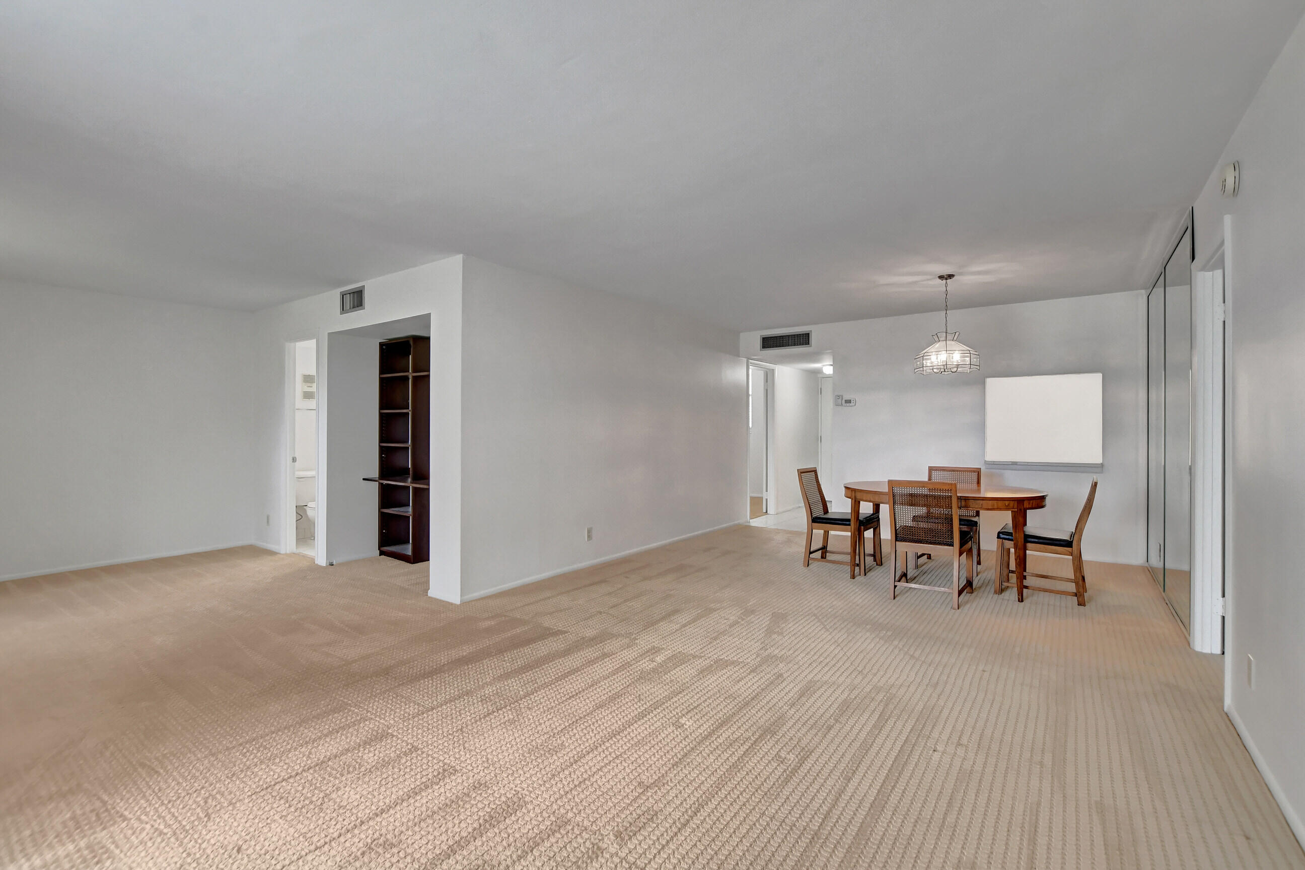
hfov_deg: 100.4
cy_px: 435
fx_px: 544
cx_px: 652
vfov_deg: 77.3
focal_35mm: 15
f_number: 8
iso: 1000
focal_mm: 10
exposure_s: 1/8
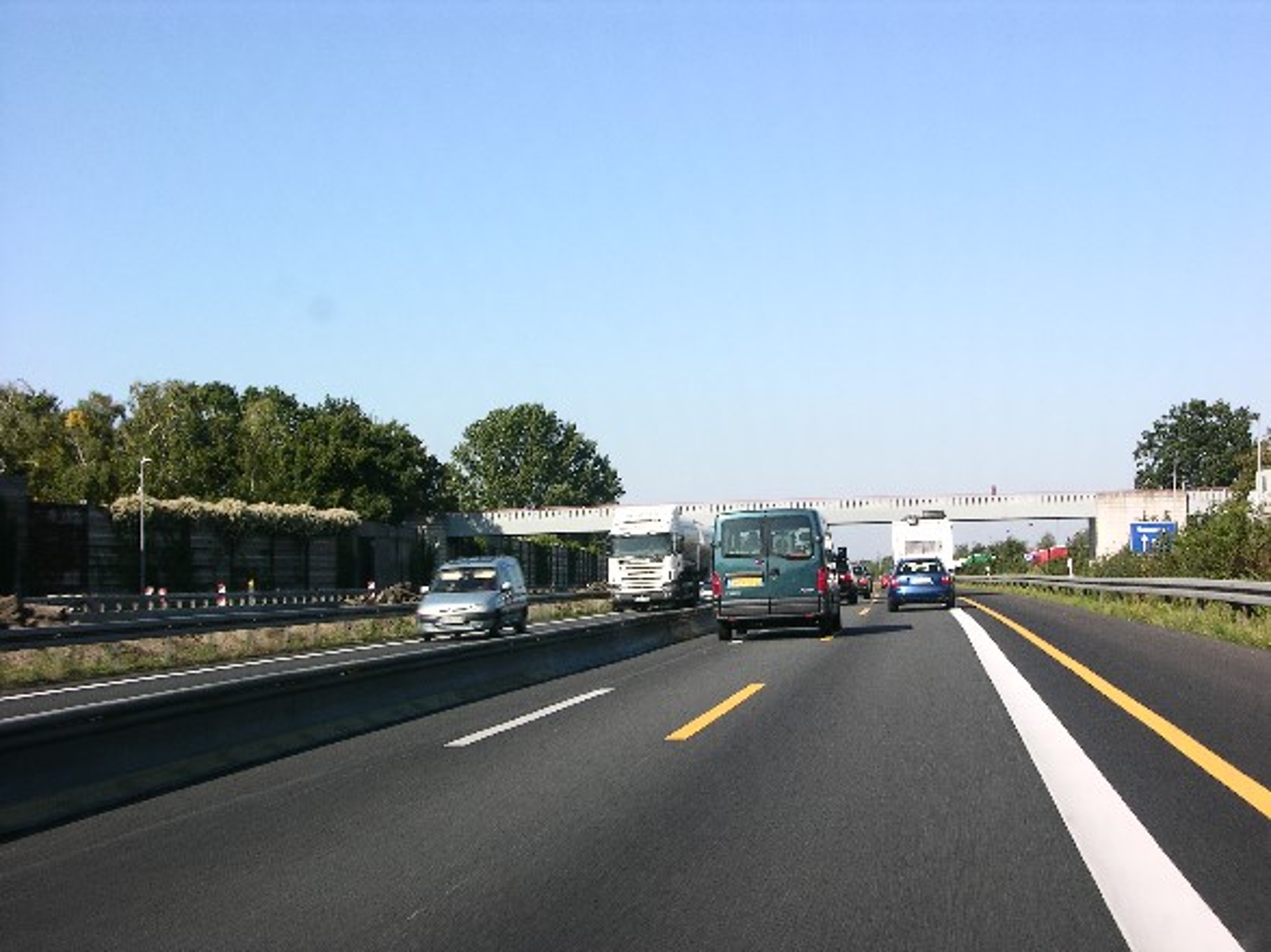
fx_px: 1982
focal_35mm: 54
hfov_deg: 35.6
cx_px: 636
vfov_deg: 27.0
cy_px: 476
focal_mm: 13.7
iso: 50
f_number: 6.9
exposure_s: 1/111
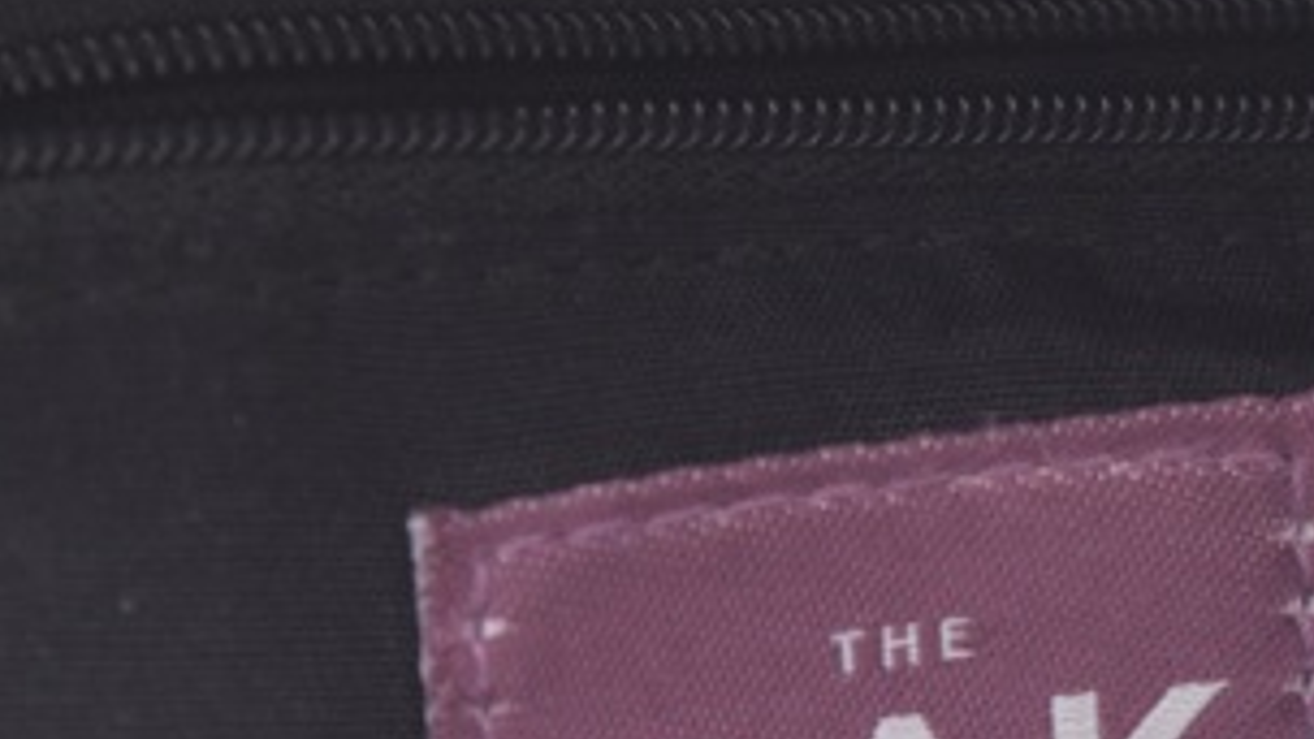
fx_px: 6345
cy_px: 789
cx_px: 1029
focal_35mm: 182
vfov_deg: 6.6
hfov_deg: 11.8
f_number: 5.6
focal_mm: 55
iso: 800
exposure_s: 1/125
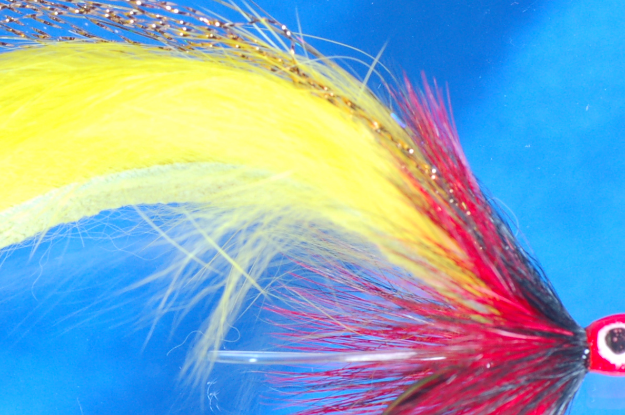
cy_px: 217
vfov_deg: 5.2
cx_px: 29
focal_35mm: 266
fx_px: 4614
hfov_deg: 7.7
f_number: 10
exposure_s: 1/10
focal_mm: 70
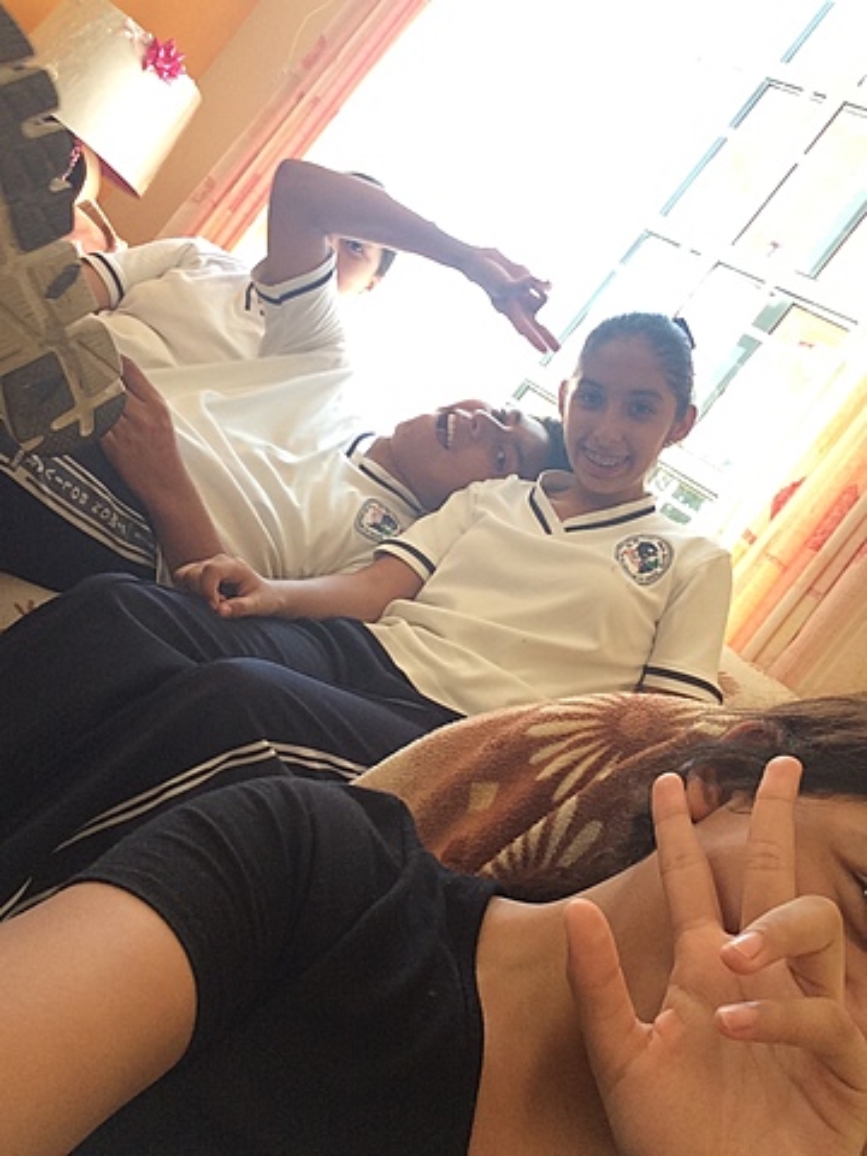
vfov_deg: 58.4
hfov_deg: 45.4
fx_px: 1035
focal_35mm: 31
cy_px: 578
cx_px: 434
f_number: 2.4
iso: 64
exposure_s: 1/40
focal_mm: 2.15
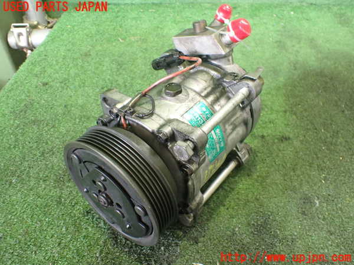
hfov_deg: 60.0
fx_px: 307
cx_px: 177
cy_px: 132
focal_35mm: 30
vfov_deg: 46.8
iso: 1000
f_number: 2.3
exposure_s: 1/30
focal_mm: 5.4
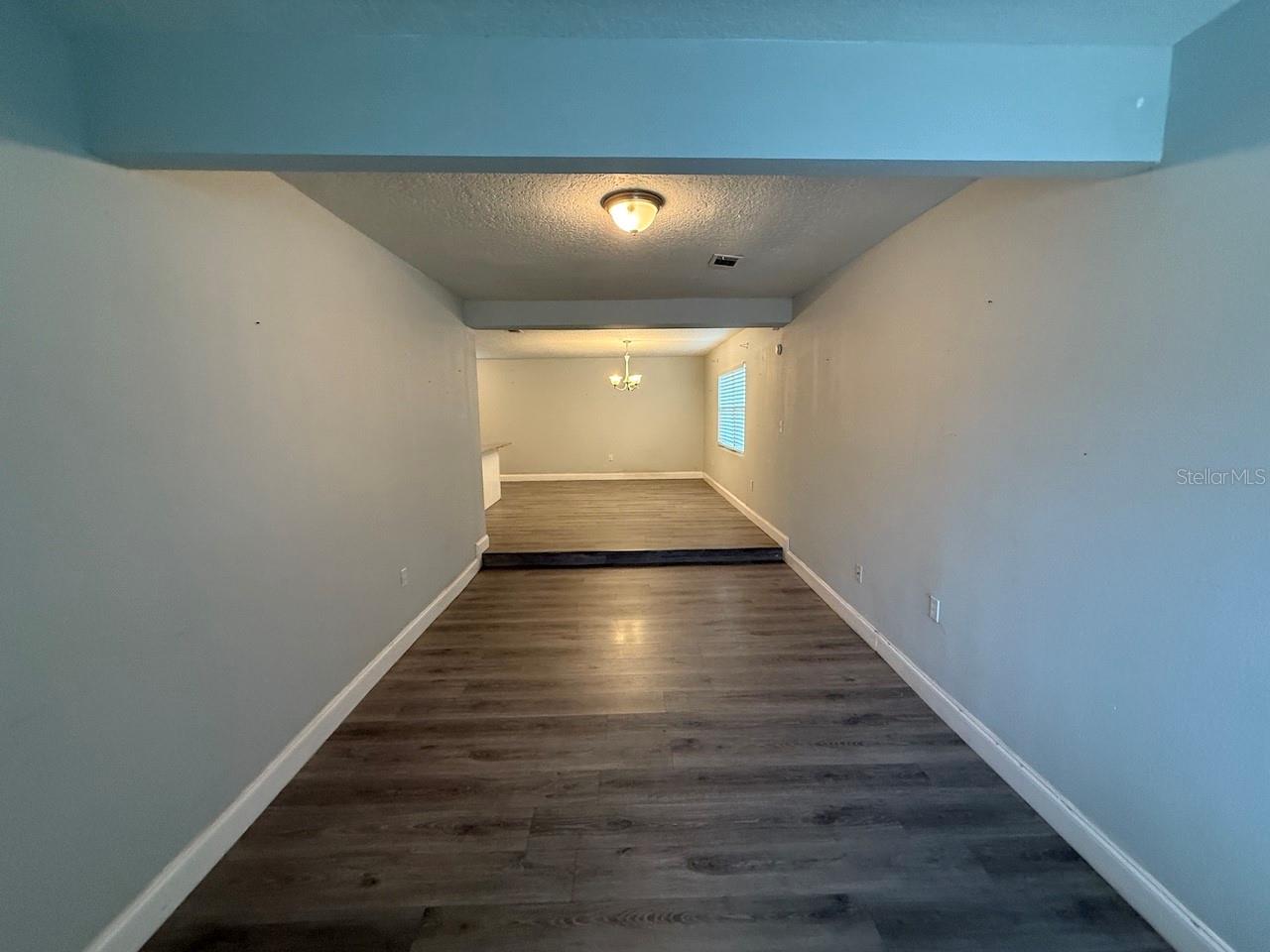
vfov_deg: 85.7
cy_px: 476
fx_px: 514
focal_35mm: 14
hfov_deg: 102.1
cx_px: 635
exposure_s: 1/60
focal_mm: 2.22
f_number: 2.2
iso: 400
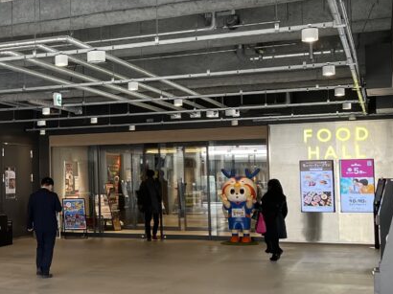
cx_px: -17
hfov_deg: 27.7
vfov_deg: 22.6
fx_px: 738
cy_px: 156
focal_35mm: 65
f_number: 1.6
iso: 64
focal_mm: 4.2
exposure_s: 1/121
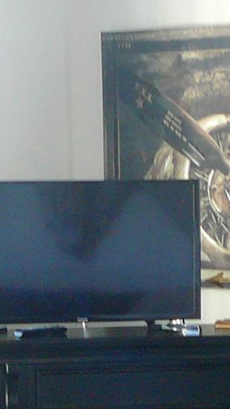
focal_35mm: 144
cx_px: 215
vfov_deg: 14.6
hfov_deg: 8.4
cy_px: 454
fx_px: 1561
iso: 125
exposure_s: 1/8
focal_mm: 5.2
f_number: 2.8
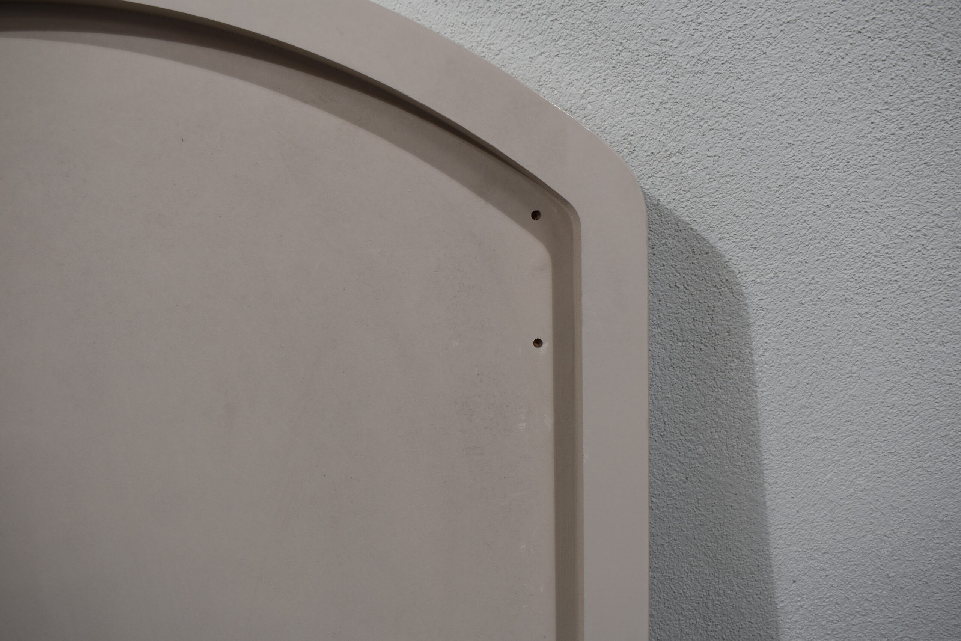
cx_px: 480
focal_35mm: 36
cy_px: 320
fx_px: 961
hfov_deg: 53.1
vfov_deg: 36.9
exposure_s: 1/125
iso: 220
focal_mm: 24
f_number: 5.6
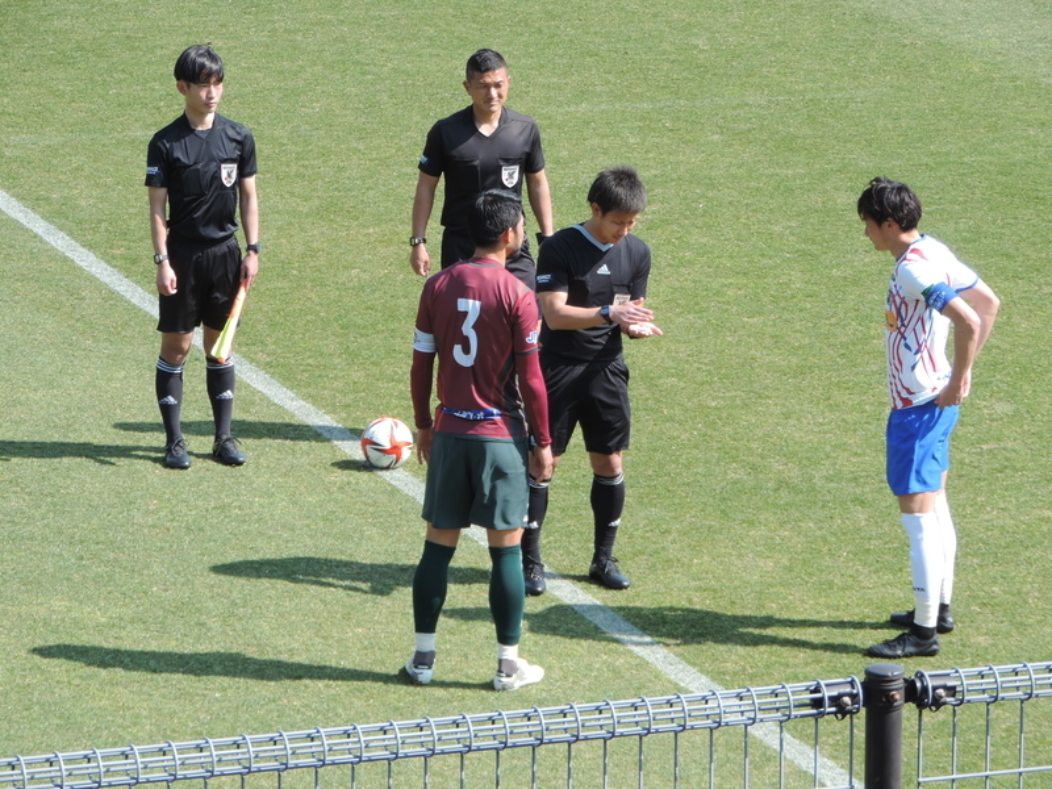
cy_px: 394
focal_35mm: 200
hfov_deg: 9.9
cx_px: 526
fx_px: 6078
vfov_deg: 7.4
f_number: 4.6
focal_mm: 35.6
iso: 80
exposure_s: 1/200
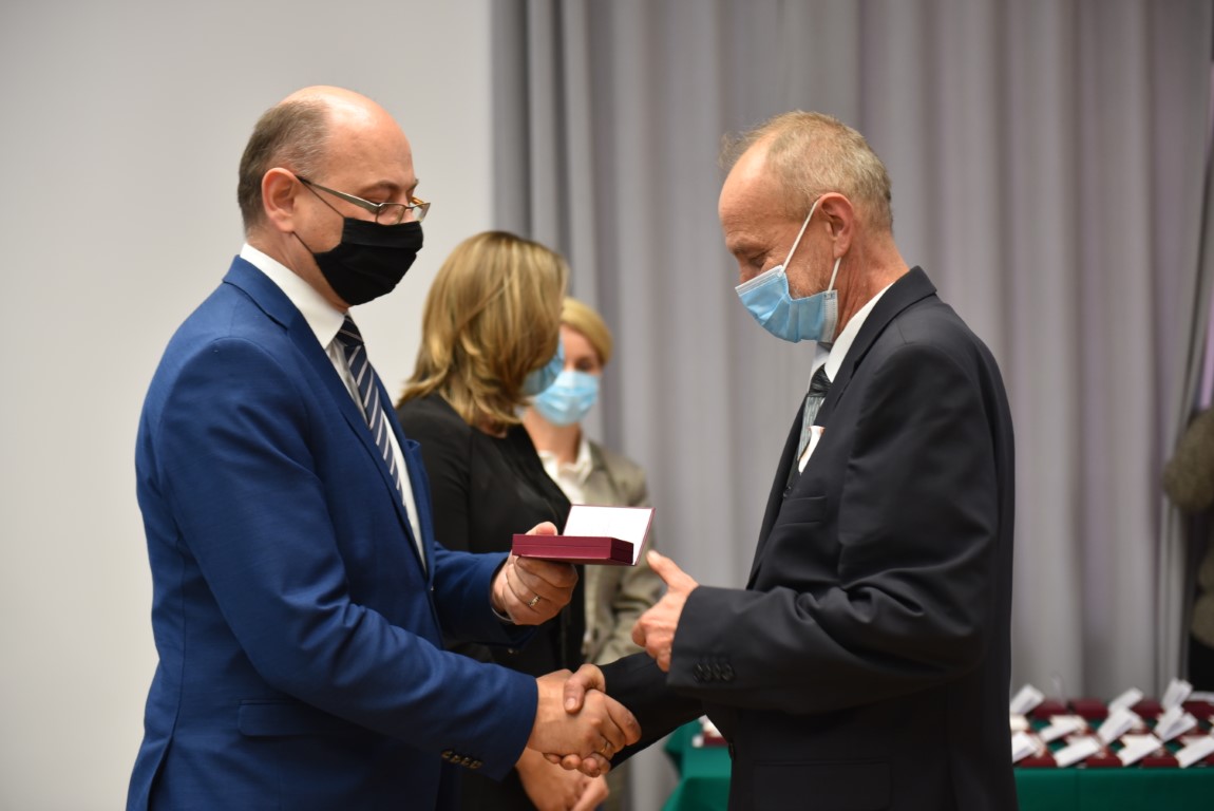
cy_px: 406
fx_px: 2362
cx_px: 607
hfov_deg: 28.8
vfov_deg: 19.5
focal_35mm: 70
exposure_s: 1/125
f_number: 2.8
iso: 800
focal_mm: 70
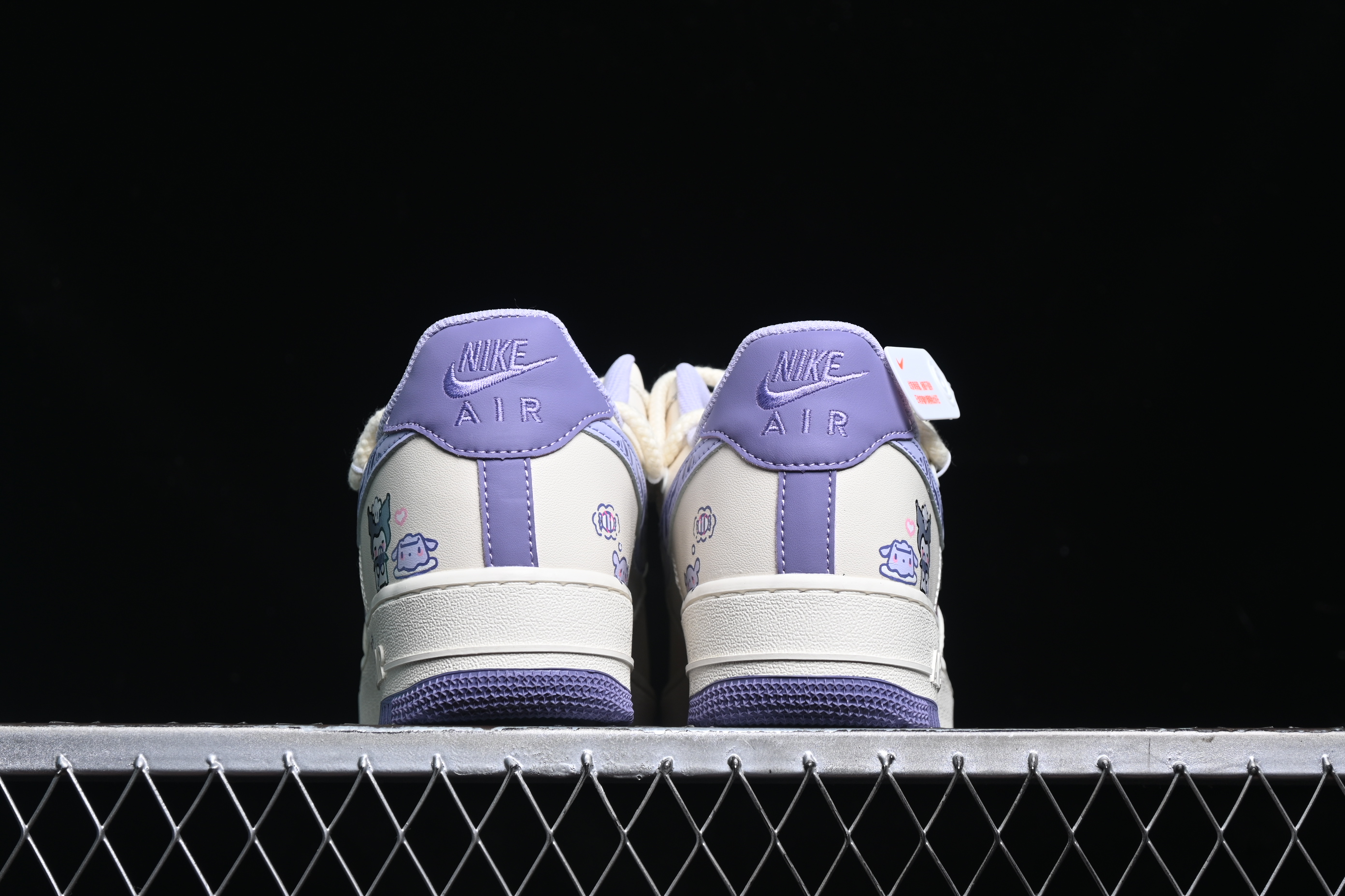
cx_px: 672
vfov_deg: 18.2
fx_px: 2802
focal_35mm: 75
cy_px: 448
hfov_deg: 27.0
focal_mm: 50
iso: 160
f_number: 6.3
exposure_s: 1/60
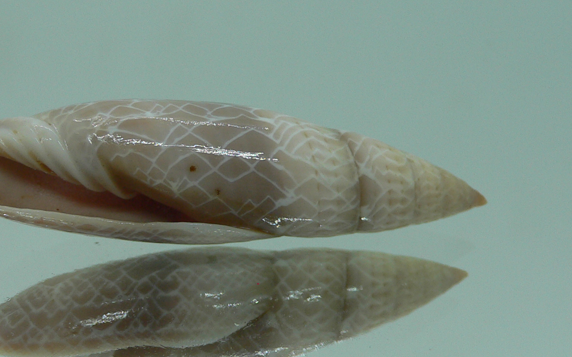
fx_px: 873
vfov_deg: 23.1
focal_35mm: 56
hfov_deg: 36.0
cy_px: 220
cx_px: 210
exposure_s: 1/60
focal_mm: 4.6
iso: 80
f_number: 2.8
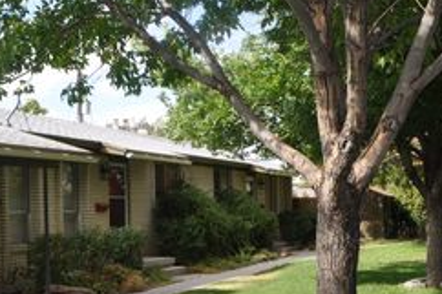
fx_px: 761
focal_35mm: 62
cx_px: 181
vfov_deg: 21.6
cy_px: 234
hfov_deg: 32.3
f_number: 8
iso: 200
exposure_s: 1/200
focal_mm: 20
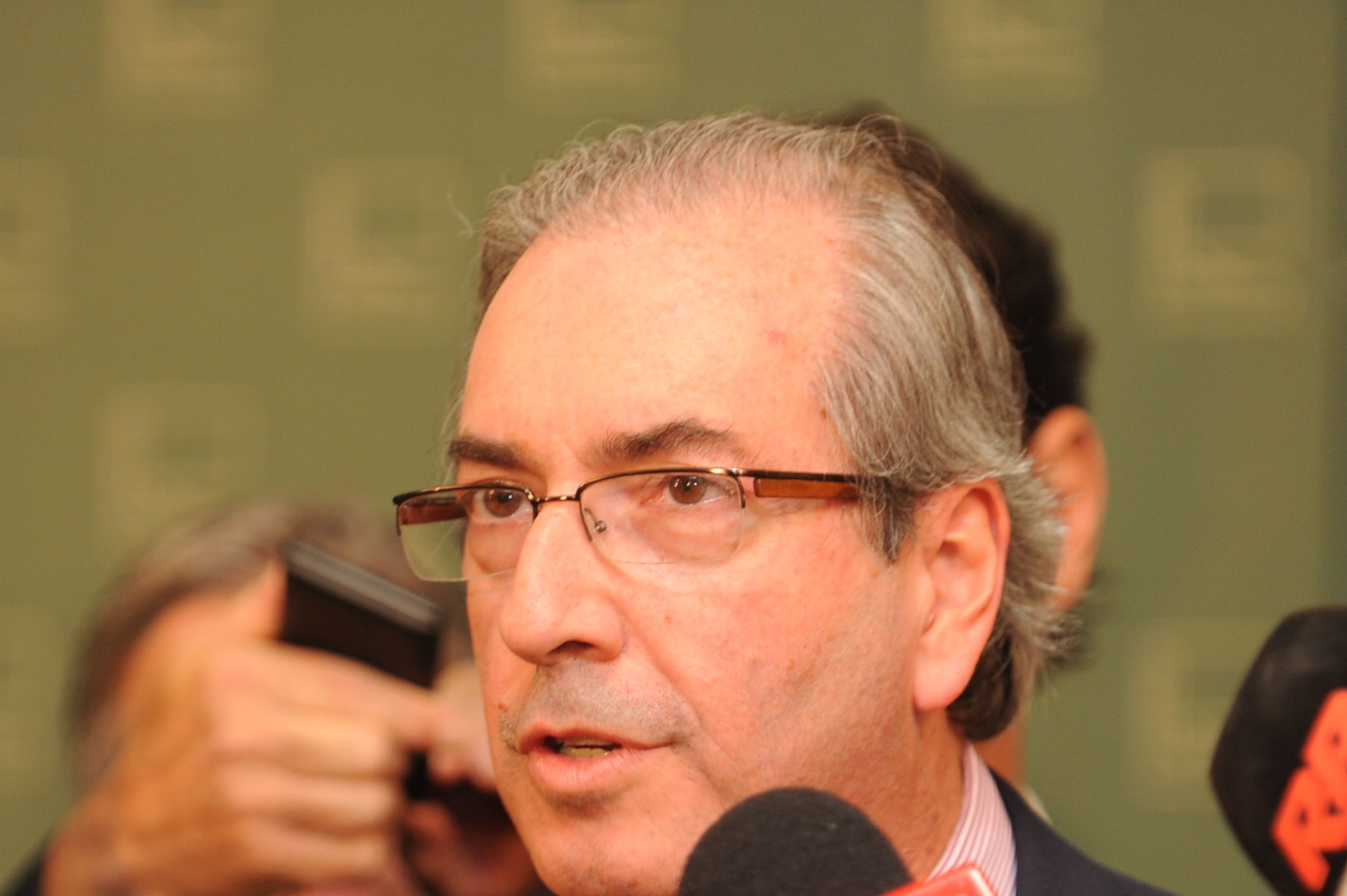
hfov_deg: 7.6
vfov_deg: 5.0
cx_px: 641
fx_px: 10206
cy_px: 816
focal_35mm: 273
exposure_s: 1/60
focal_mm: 135
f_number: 2.8
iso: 640
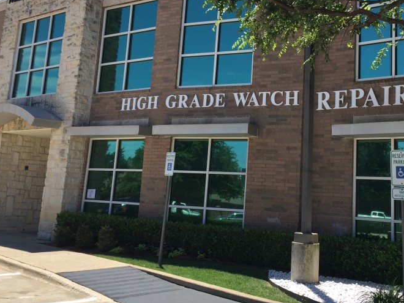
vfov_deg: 31.9
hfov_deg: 41.8
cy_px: 99
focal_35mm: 45
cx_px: 247
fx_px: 525
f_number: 2.2
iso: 32
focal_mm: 4.15
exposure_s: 1/1236
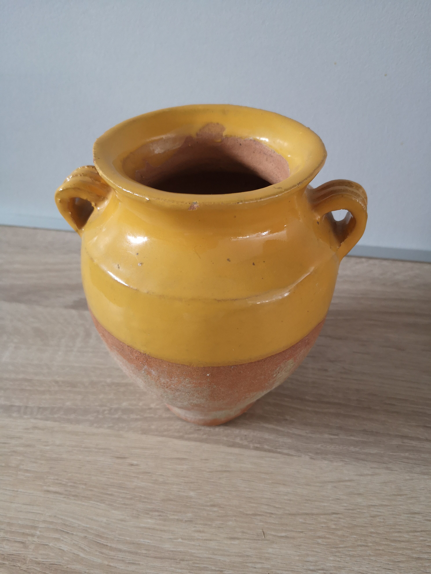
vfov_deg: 65.3
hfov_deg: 51.4
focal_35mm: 27
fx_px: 448
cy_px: 287
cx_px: 216
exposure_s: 1/50
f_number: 1.8
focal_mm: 3.95
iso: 160
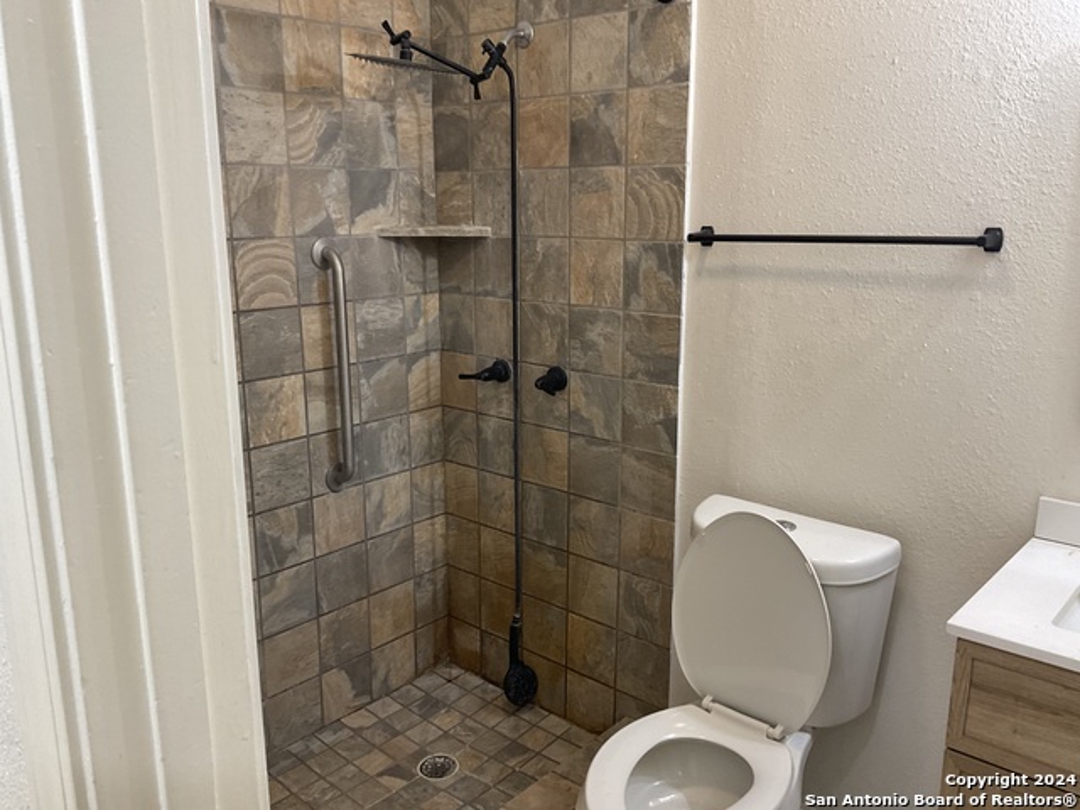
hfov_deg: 61.7
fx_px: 905
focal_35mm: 29
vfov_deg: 48.2
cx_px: 540
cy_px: 405
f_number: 1.8
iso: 80
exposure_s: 1/60
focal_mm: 3
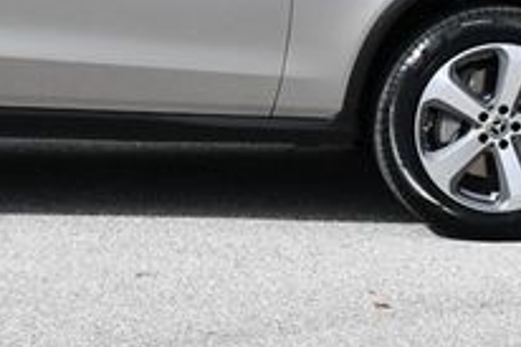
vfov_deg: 7.0
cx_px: -5
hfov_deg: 10.6
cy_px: -177
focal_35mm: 193
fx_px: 2791
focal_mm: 31
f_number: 9
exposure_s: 1/320
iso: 100
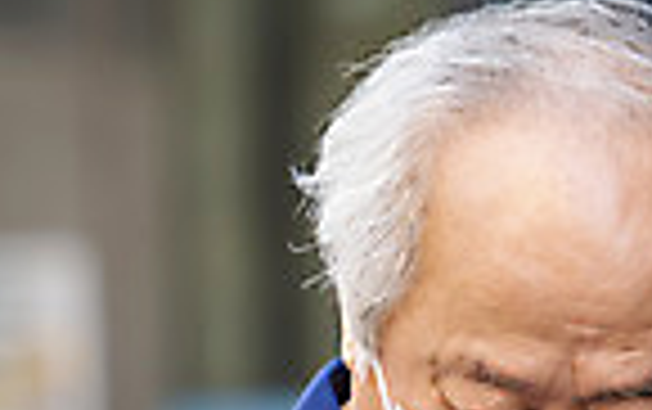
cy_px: 505
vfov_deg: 1.8
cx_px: 659
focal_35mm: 717
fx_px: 12755
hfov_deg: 2.9
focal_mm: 170
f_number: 2.8
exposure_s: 1/160
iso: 200
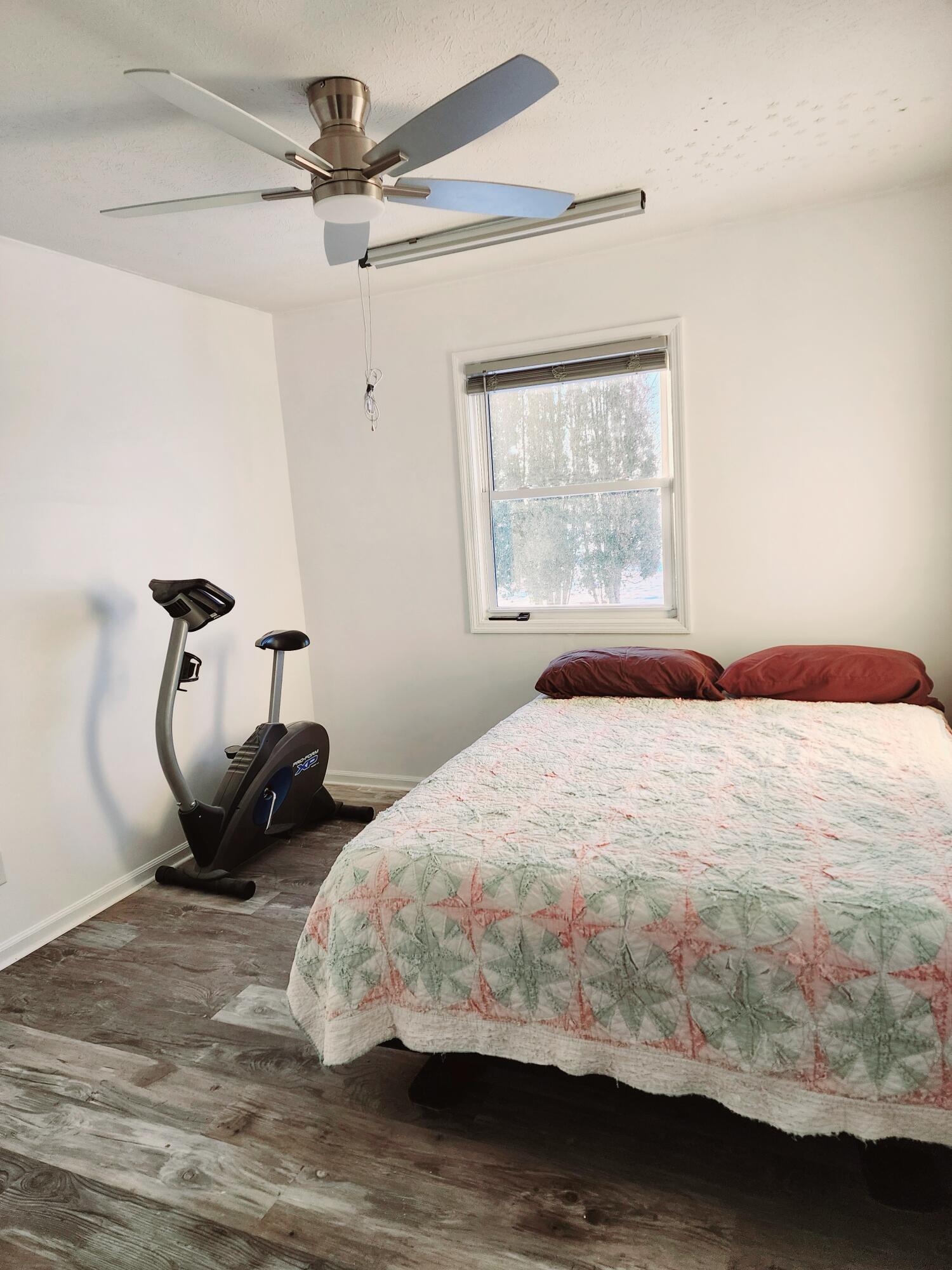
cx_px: 476
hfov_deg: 58.9
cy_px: 635
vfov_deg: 73.9
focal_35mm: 23
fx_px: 843
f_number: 1.8
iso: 100
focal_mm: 6.4
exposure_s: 1/182
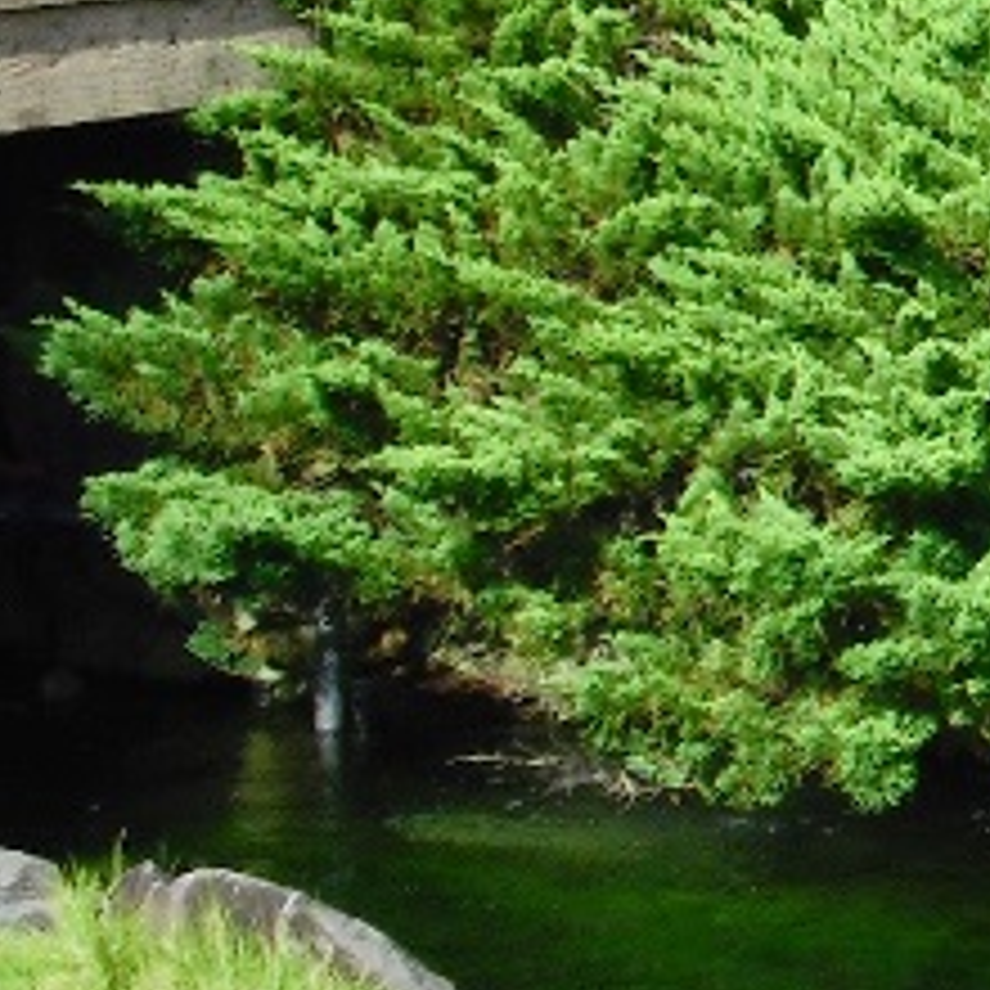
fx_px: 5048
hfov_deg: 10.2
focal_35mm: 156
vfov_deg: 11.1
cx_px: 2079
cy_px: 0
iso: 100
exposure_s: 1/125
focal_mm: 6.2
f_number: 8
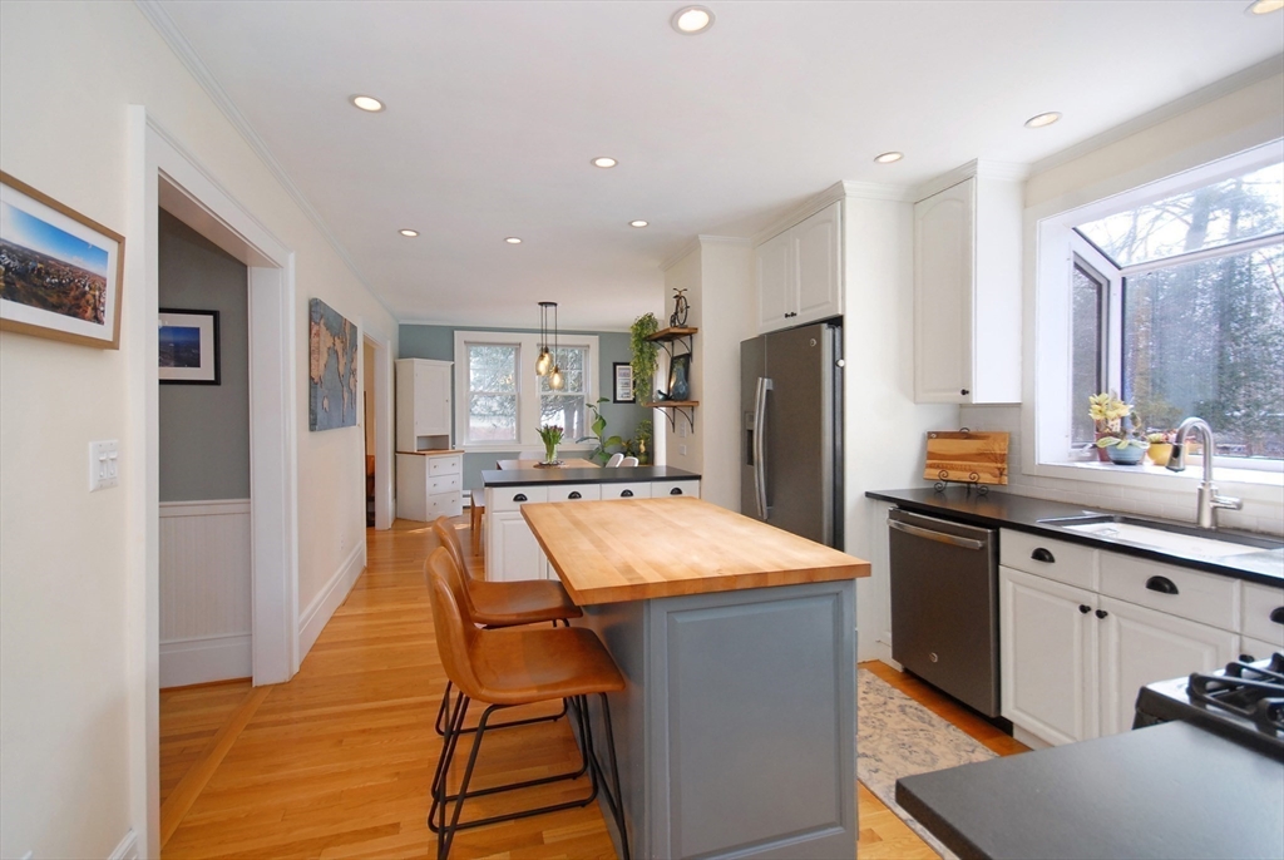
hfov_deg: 100.3
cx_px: 642
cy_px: 430
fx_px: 536
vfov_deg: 77.5
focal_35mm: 15
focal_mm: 10
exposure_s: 1/25
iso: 400
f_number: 5.6
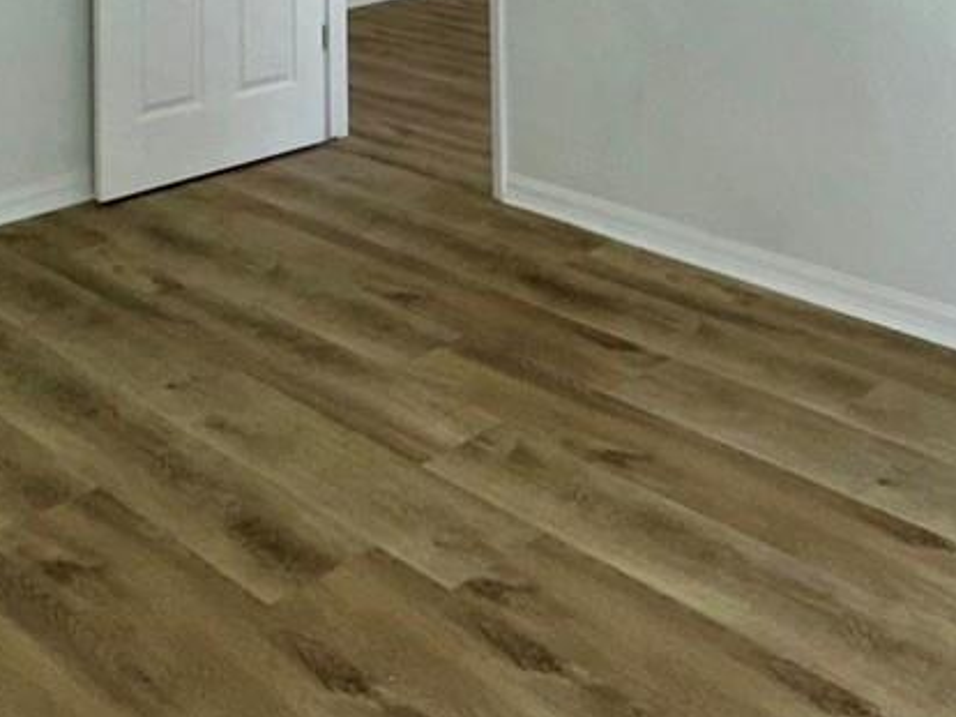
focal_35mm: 54
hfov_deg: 35.5
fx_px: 1491
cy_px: -325
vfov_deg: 22.6
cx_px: 537
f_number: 2.2
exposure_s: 1/122
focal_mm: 2.22
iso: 32
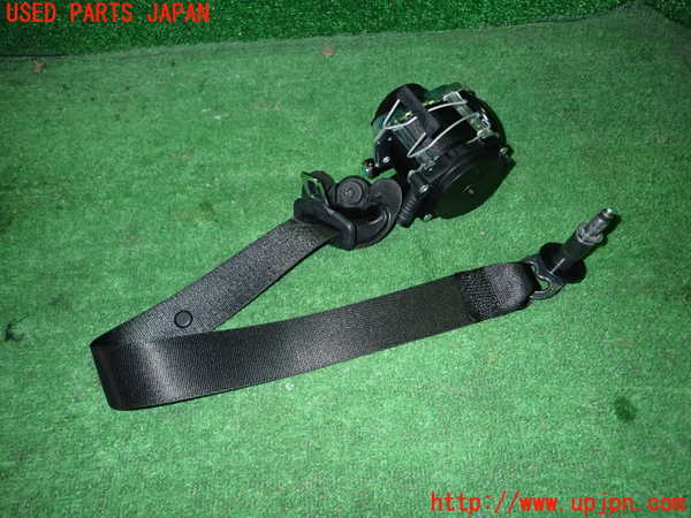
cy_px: 259
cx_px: 346
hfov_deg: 69.4
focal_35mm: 25
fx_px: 499
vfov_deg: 54.9
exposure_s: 1/30
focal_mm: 4.5
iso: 640
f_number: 5.6
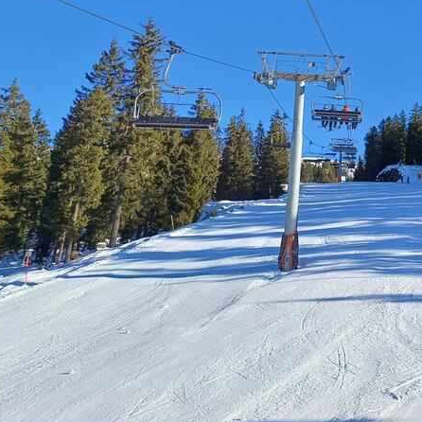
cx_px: 447
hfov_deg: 30.4
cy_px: 88
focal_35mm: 51
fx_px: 703
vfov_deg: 32.5
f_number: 1.8
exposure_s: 1/1353
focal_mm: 4.65
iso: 50
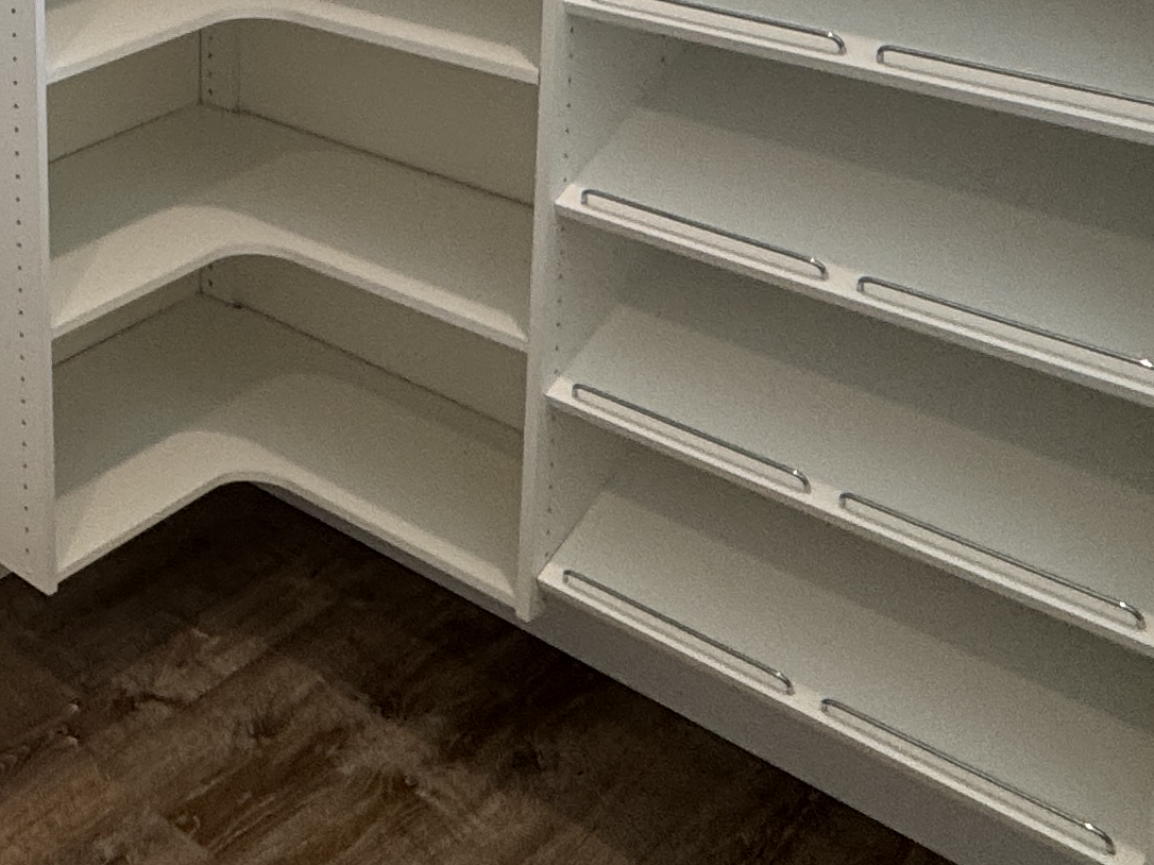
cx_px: -352
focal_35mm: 52
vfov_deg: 25.1
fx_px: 1733
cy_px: -187
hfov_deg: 29.5
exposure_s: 1/120
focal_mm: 2.22
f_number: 2.2
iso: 125
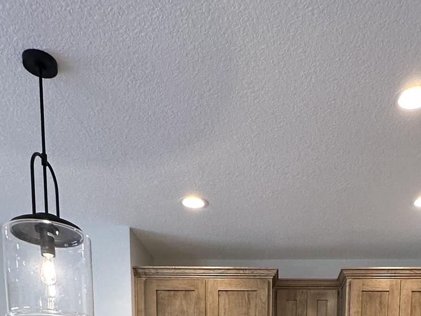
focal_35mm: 40
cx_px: 263
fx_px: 487
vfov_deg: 25.8
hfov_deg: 46.4
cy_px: 484
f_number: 2.2
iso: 200
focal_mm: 2.22
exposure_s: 1/120
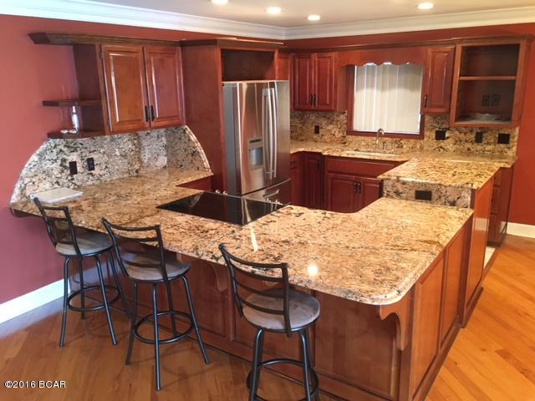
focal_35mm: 29
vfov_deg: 48.2
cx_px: 268
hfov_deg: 61.7
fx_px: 448
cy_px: 200
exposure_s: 1/17
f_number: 2.2
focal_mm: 4.15
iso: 200
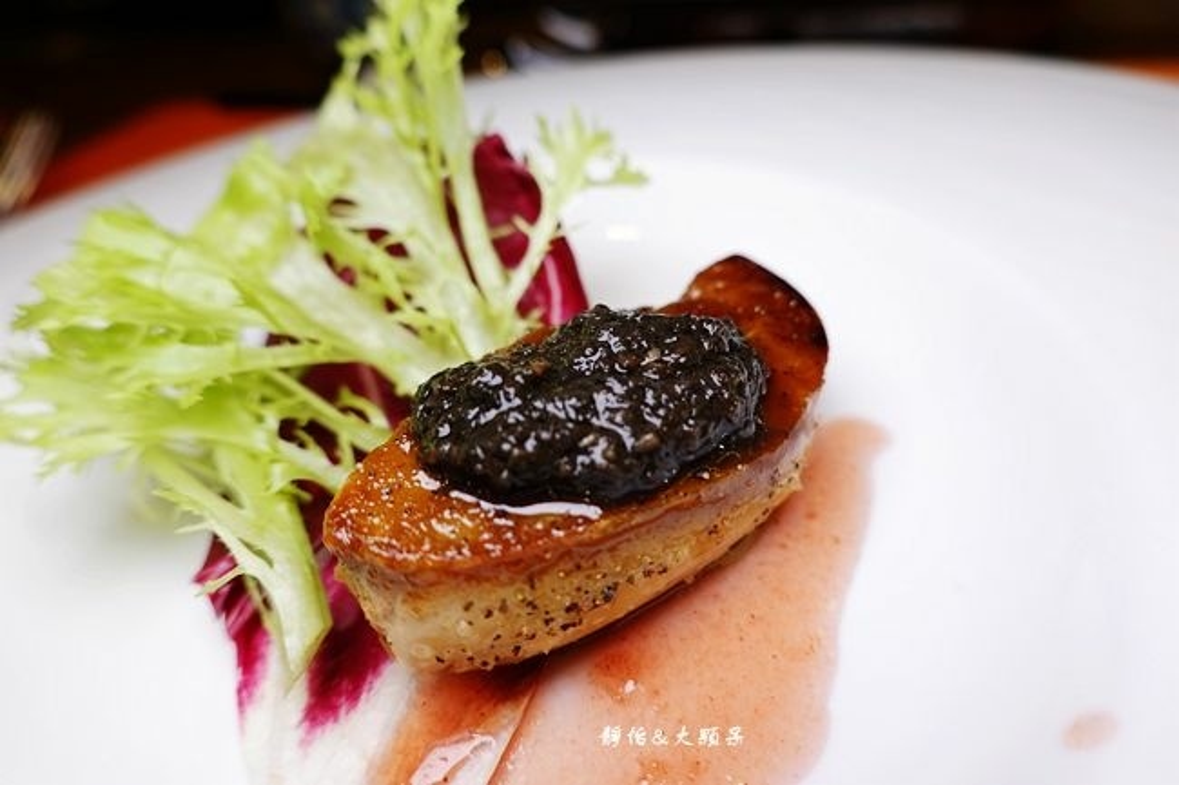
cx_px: 590
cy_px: 392
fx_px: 786
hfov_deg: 73.8
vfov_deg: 53.1
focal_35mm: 24
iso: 125
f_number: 2.8
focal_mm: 9
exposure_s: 1/40
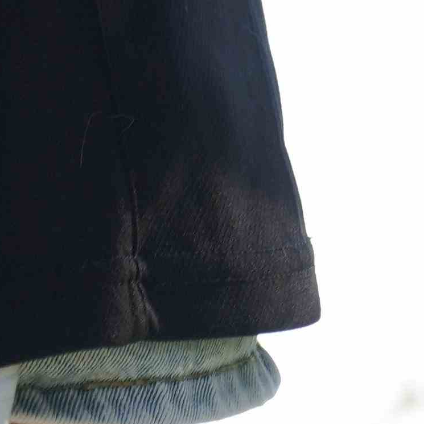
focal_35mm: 399
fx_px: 5529
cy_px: 1479
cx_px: -501
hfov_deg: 4.3
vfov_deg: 4.2
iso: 320
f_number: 5
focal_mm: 44
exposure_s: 1/400
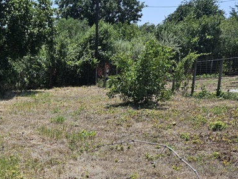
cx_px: -15
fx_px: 420
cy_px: 222
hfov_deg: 29.0
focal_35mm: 61
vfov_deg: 22.0
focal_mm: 6.3
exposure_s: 1/622
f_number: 1.7
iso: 10
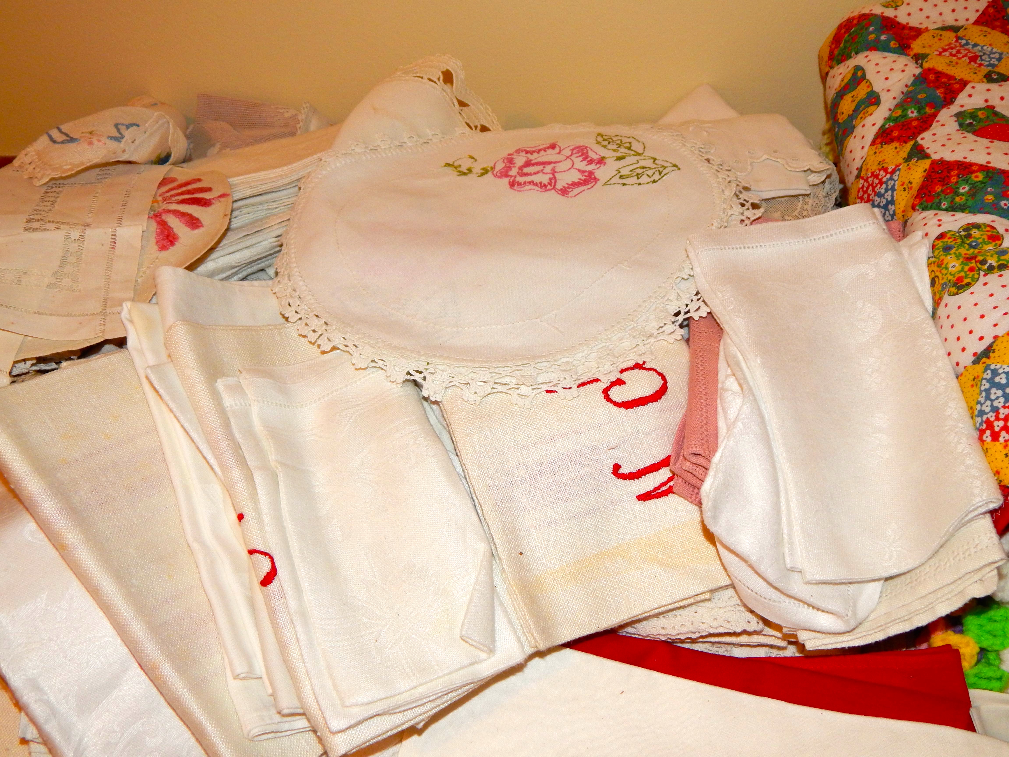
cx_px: 504
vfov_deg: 40.7
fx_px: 1020
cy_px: 378
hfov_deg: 52.6
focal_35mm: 35
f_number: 3.3
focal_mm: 6.1
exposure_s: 1/30
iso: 200
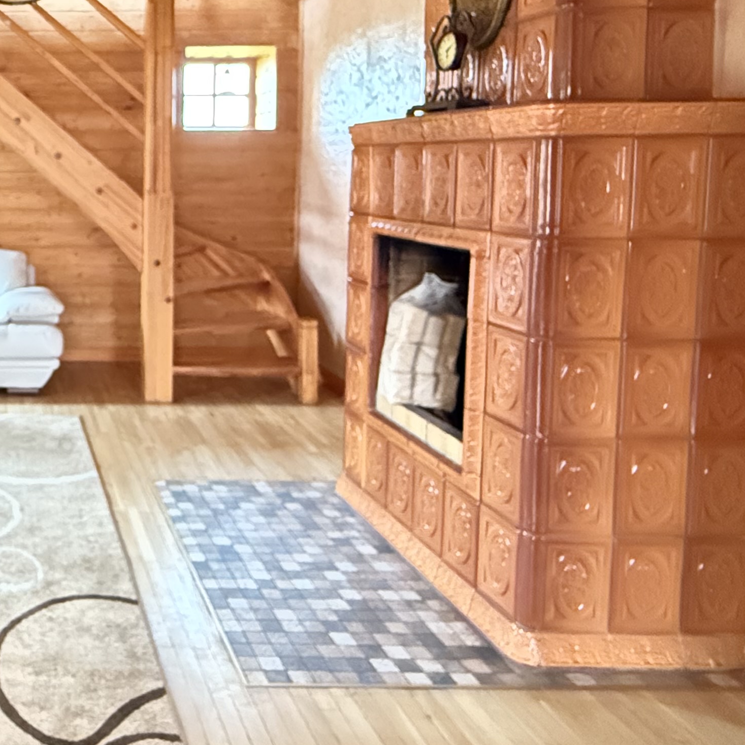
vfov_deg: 47.2
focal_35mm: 34
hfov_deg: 41.3
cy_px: 218
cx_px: -21
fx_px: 828
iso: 1250
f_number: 2.2
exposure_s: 1/60
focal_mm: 2.22
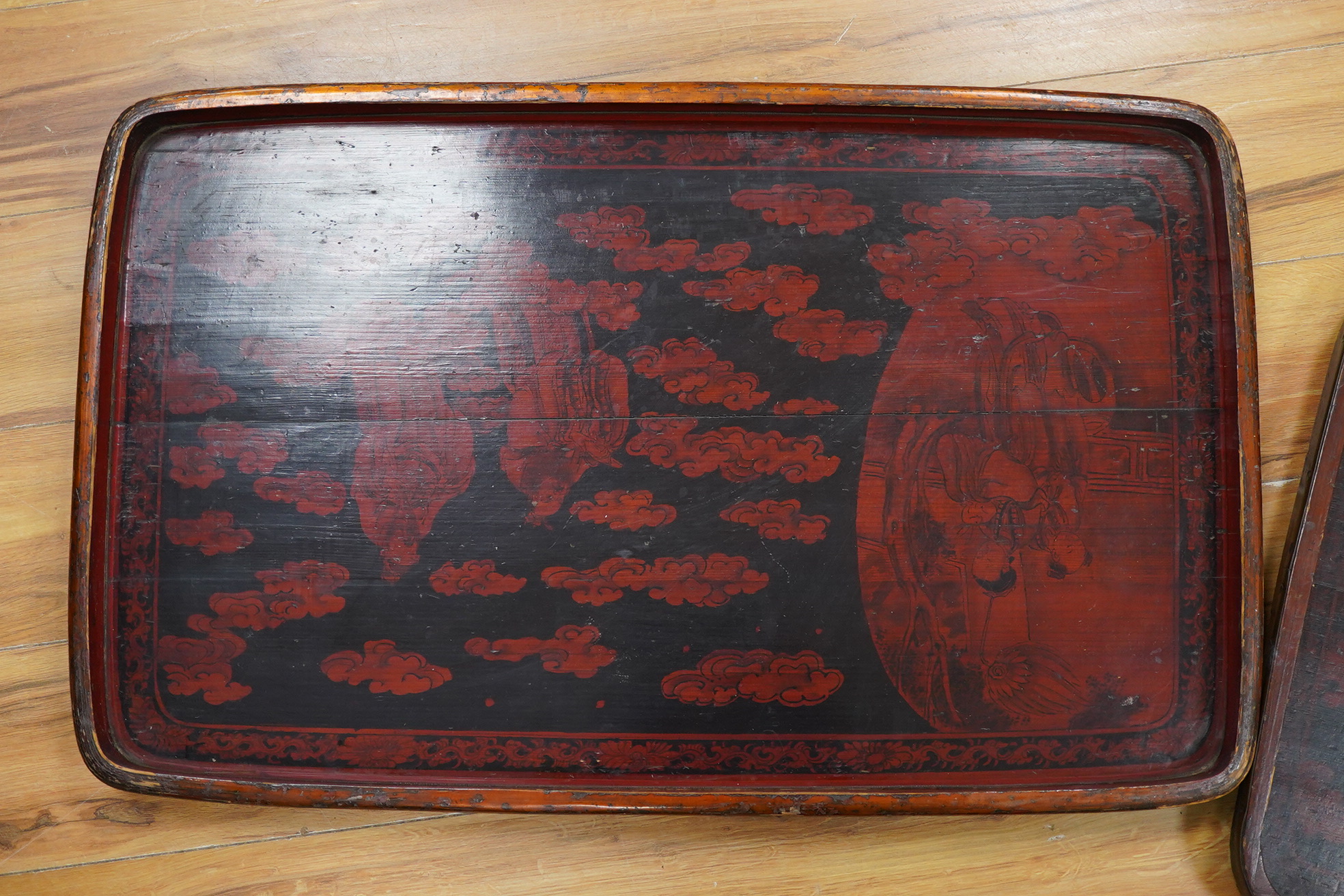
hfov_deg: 43.6
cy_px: 448
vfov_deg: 29.9
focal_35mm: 45
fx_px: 1680
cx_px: 672
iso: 1250
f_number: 3.5
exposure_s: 1/125
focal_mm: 30
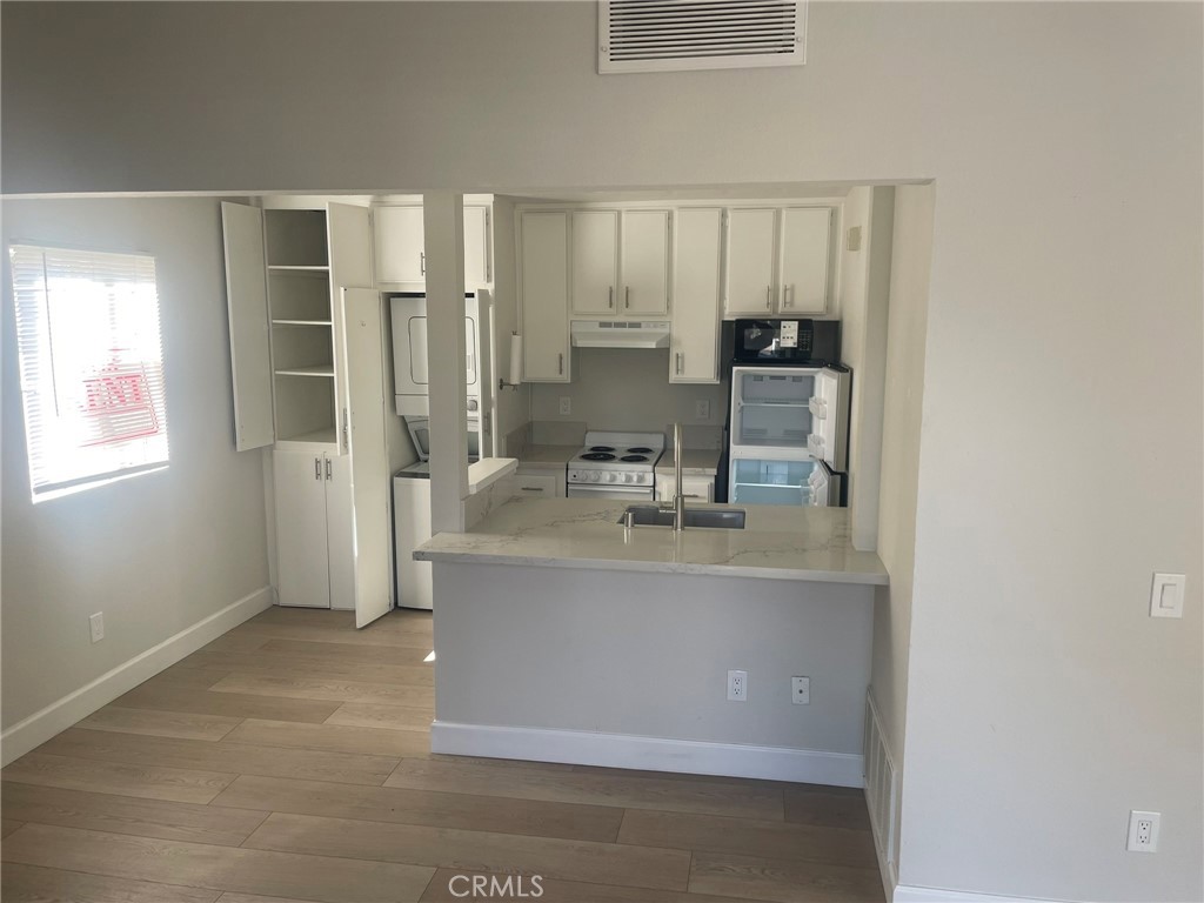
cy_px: 452
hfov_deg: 67.3
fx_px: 904
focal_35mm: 26
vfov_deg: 53.1
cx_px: 602
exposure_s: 1/121
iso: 50
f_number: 1.6
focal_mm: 4.2
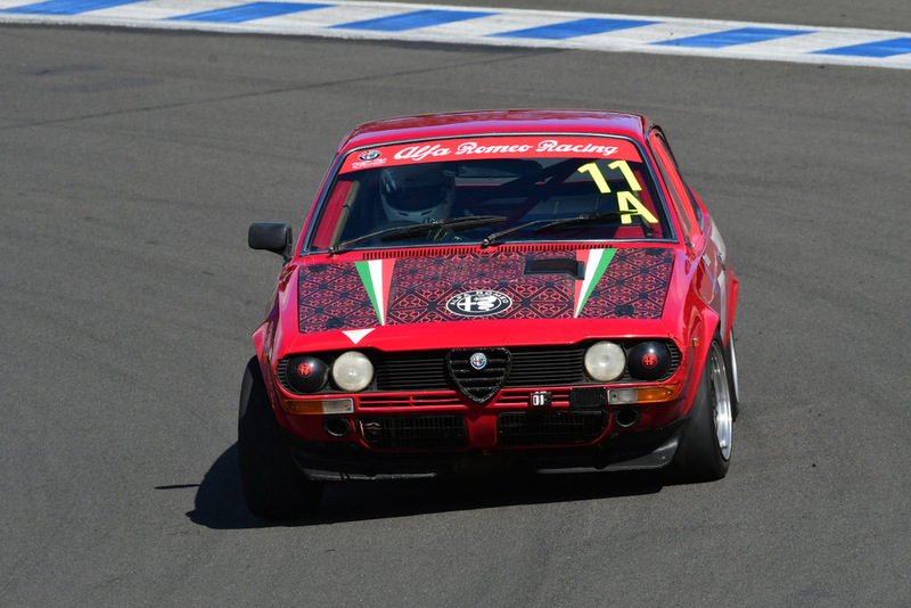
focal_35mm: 540
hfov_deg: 3.8
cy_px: 304
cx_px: 456
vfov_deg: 2.5
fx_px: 13669
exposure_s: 1/640
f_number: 11
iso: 400
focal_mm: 360
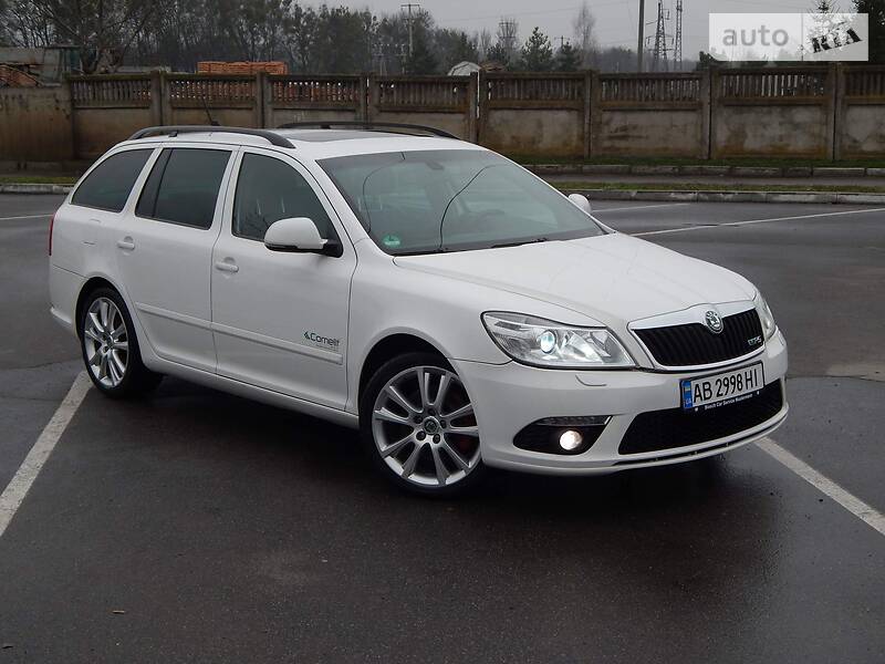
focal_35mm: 55
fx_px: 1406
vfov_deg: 26.6
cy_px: 332
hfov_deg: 34.9
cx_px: 442
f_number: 3.8
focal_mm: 9.7
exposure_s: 1/400
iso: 125
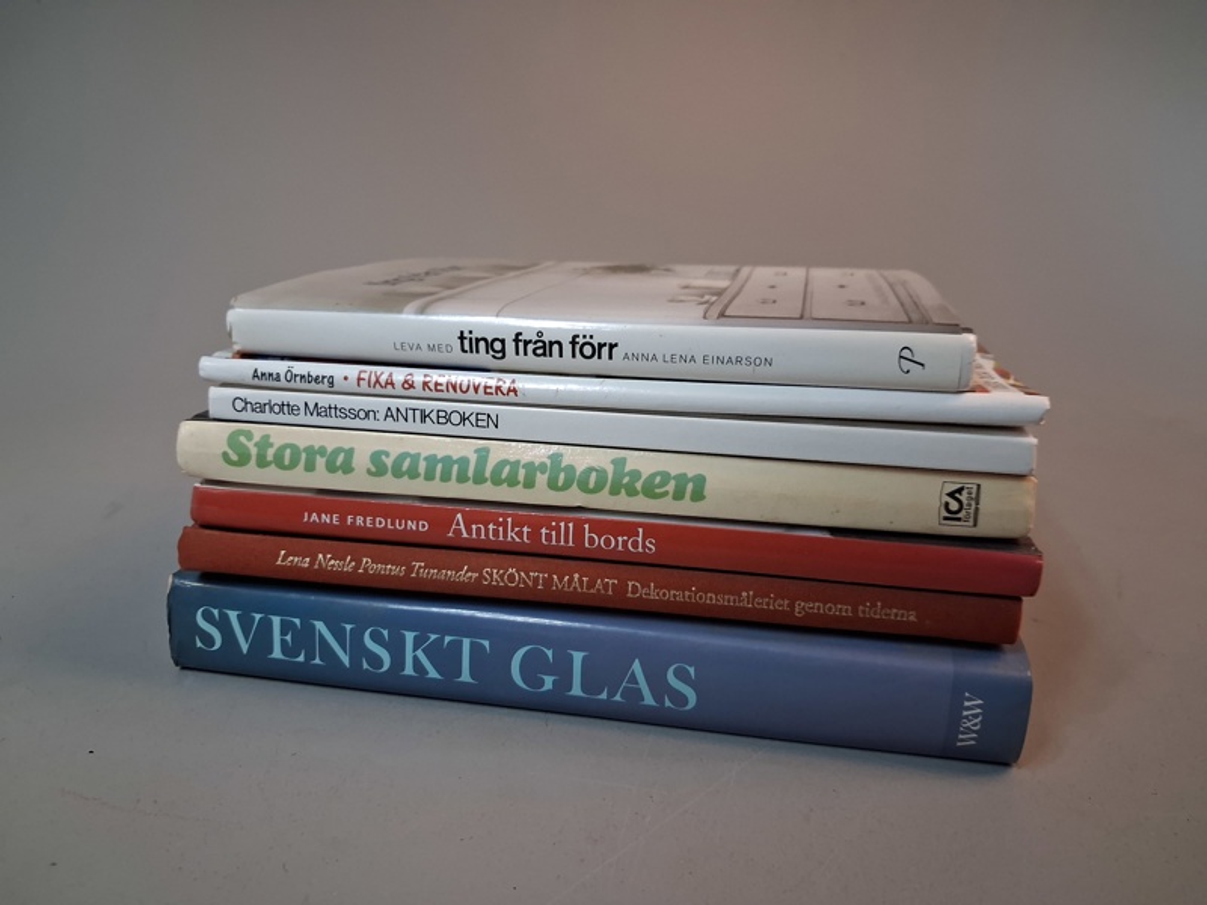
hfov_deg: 65.3
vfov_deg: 51.4
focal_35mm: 27
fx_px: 941
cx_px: 604
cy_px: 452
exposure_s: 1/100
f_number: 1.8
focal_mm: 4
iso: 400
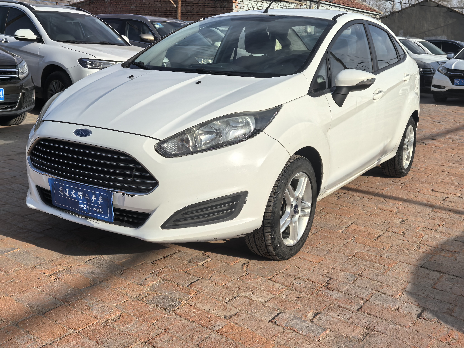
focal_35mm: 38
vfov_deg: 37.7
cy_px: 174
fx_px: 509
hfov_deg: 49.0
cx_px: 232
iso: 50
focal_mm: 5.35
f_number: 1.8
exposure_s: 1/6211
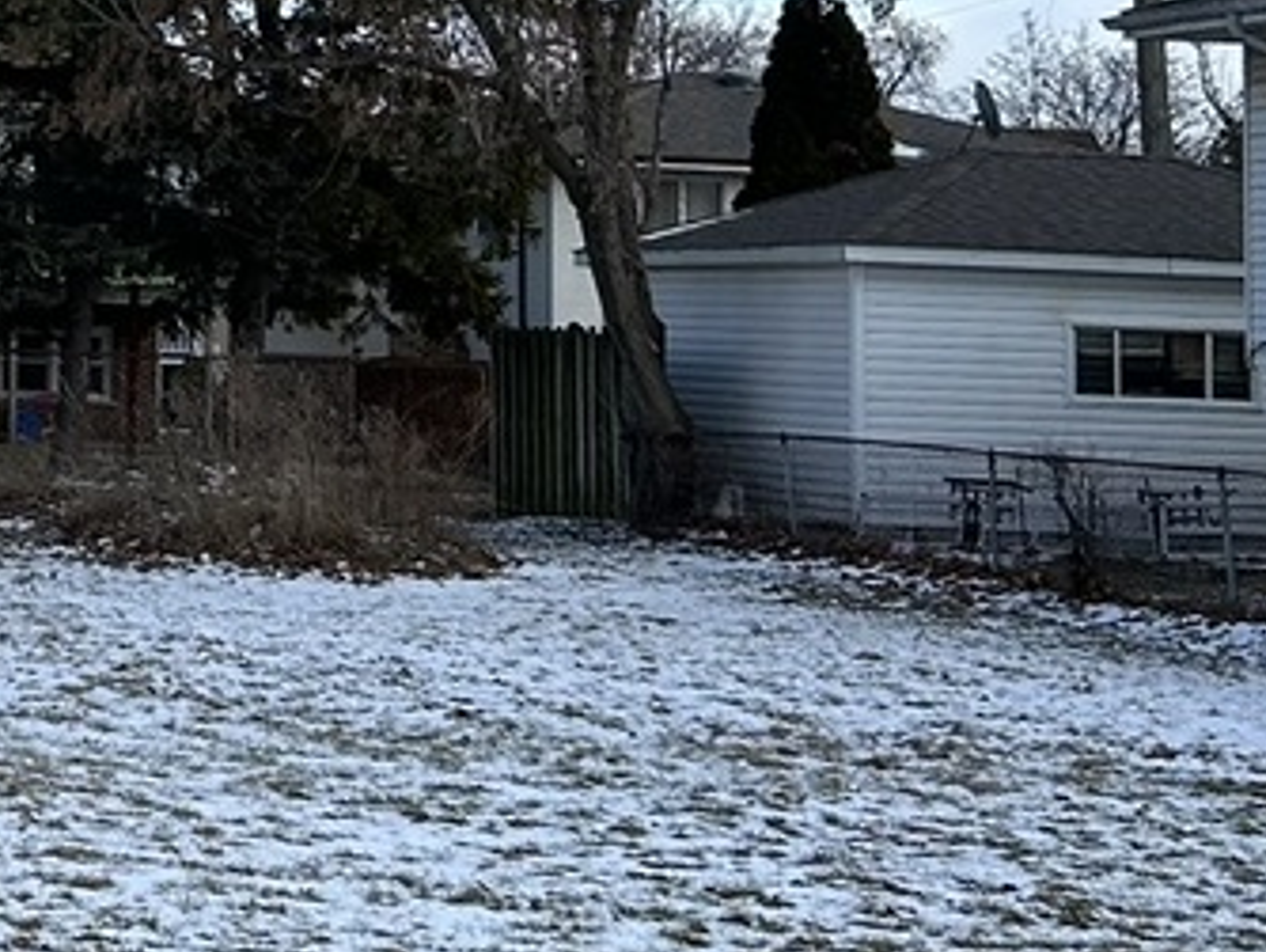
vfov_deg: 13.0
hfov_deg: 16.3
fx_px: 4099
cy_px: -87
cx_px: -519
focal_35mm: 112
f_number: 1.5
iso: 50
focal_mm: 5.7
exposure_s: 1/2513
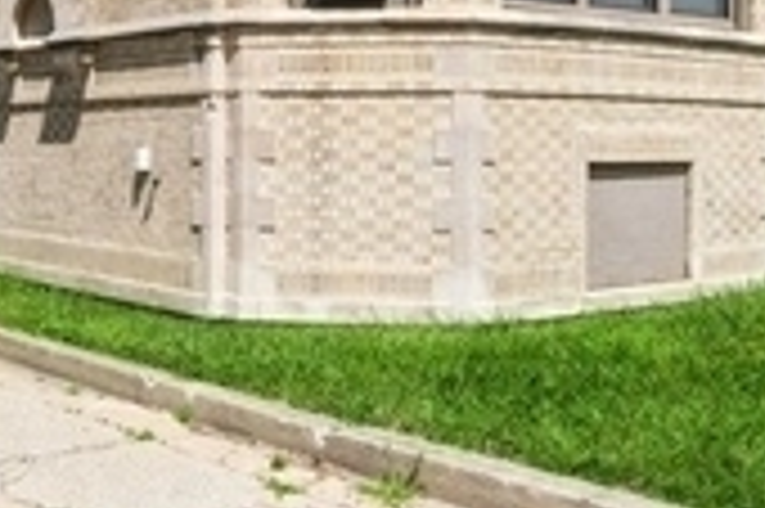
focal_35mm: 53
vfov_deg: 19.5
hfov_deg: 37.0
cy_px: -387
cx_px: 238
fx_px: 1125
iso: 100
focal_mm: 15
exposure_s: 1/60
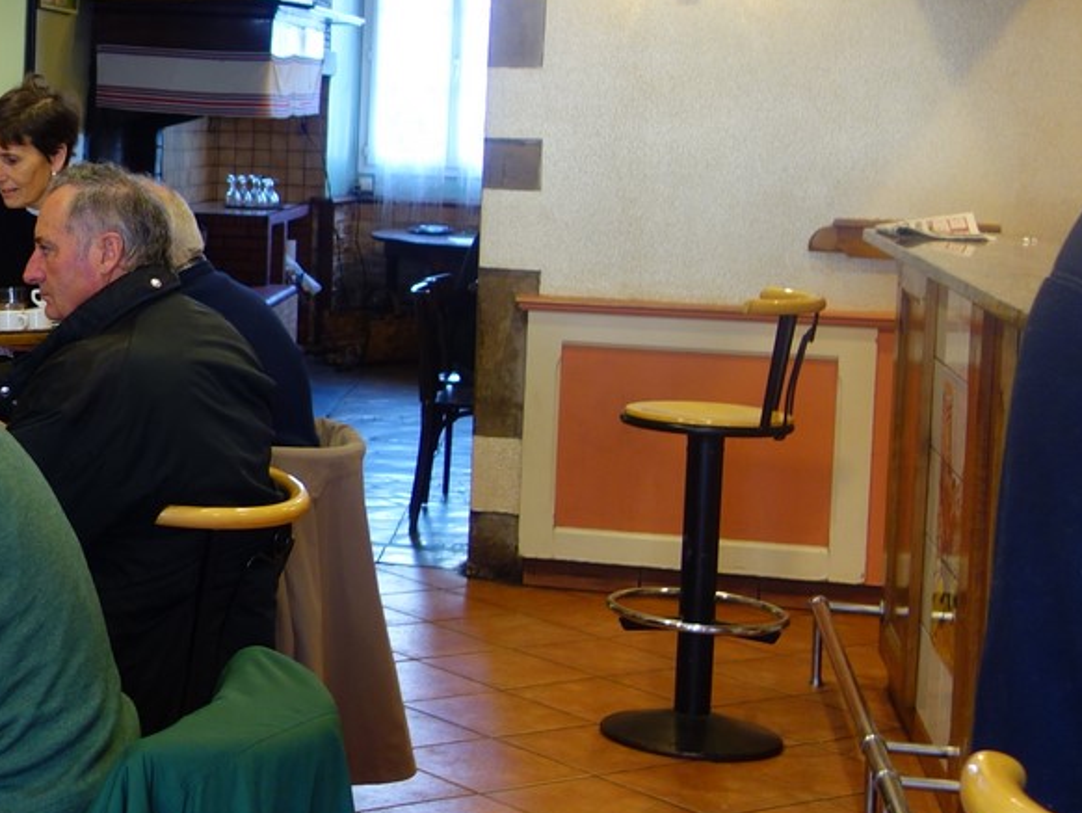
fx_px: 2314
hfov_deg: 24.9
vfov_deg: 19.8
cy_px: 256
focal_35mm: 74
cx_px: -43
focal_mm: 10.4
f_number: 1.8
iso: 160
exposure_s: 1/30
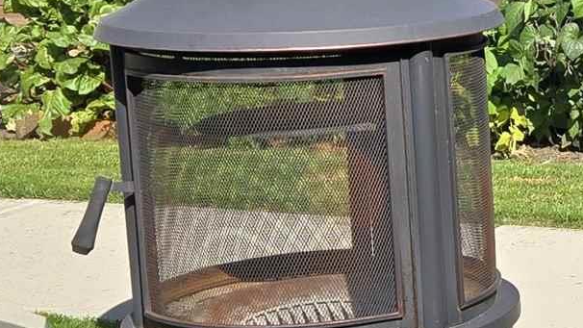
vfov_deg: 9.5
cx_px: 925
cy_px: 196
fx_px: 1963
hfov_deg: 15.3
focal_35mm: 127
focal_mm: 5.4
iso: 64
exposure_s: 1/2921
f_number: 1.8
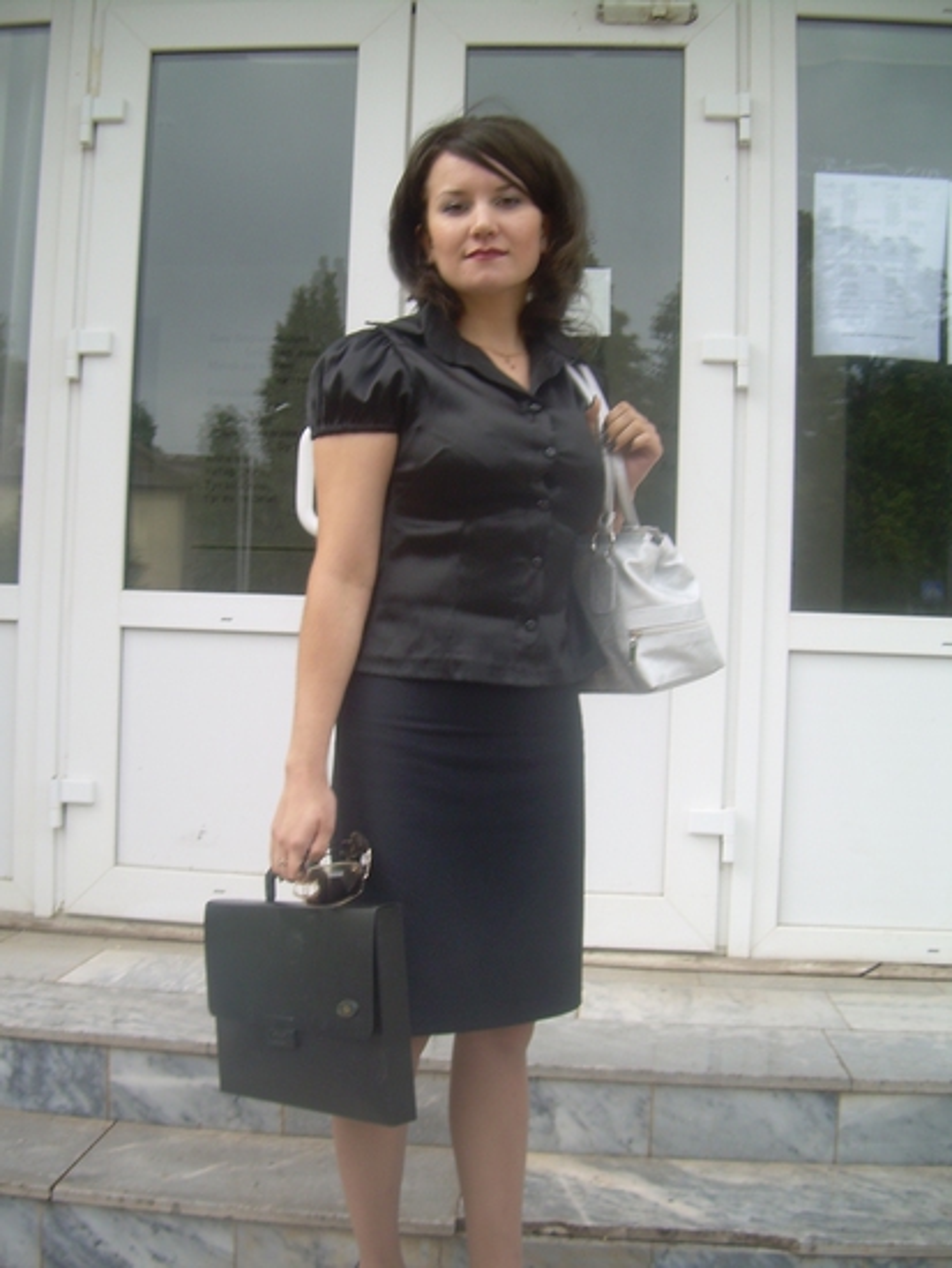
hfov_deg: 37.7
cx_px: 476
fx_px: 1392
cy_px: 634
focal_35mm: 38
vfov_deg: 49.0
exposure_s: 1/105
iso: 50
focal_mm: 6.3
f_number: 2.8
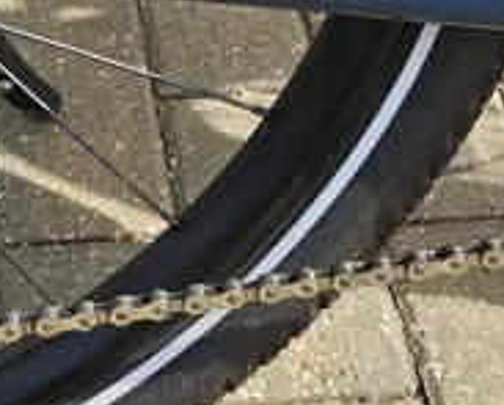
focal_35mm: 98
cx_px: 94
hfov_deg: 19.3
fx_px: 1464
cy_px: -99
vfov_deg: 15.1
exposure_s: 1/1011
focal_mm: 5.4
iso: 50
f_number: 1.8
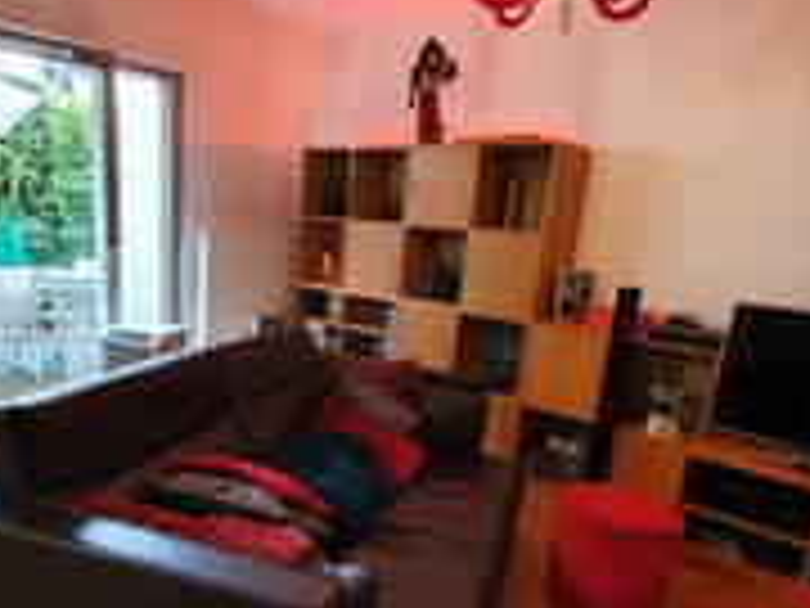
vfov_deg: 52.3
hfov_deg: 66.9
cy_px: 392
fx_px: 608
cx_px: 342
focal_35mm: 26
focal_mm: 1.8
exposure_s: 1/50
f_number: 2.2
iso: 400
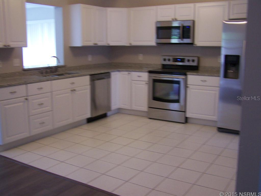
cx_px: 130
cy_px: 98
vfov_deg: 37.7
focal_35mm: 38
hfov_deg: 49.0
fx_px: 287
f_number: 2.8
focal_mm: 6.3
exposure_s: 1/30
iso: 160
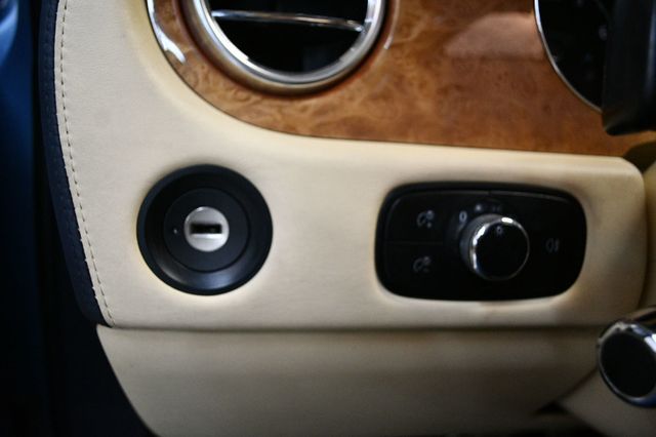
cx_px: 328
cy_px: 218
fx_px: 601
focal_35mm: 33
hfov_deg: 57.2
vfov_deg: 39.9
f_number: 3.8
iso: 2500
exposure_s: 1/125
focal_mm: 22
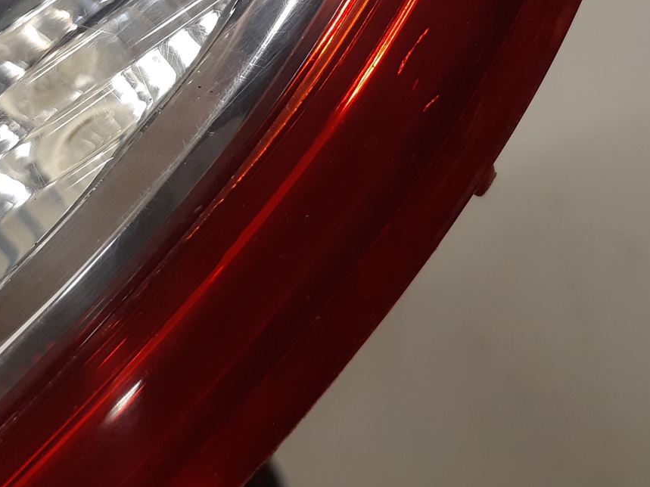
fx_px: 1164
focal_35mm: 62
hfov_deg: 31.2
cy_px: -43
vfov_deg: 22.4
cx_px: 309
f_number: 1.7
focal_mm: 3.93
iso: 80
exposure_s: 1/50
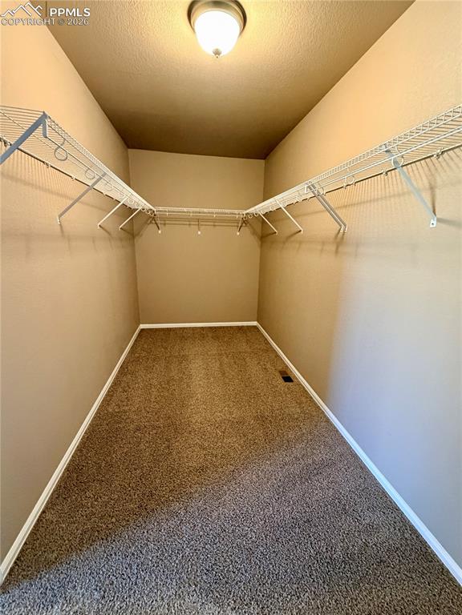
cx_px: 231
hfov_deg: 85.7
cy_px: 308
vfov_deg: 102.1
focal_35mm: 14
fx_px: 249
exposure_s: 1/60
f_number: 2.2
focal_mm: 2.22
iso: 640
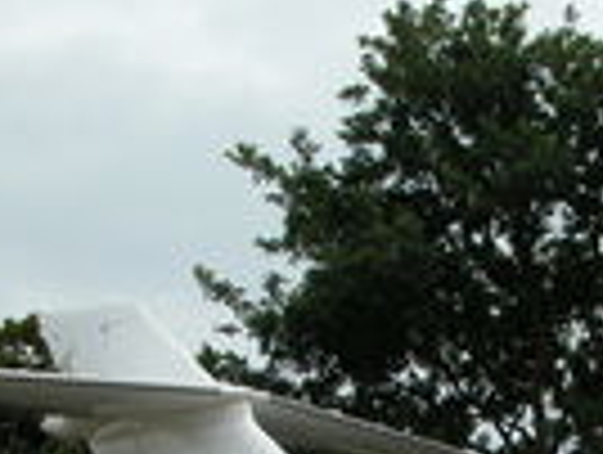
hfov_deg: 13.2
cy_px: 629
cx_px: 495
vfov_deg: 9.8
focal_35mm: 149
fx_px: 2600
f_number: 6.8
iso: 100
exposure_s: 1/354
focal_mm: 12.7
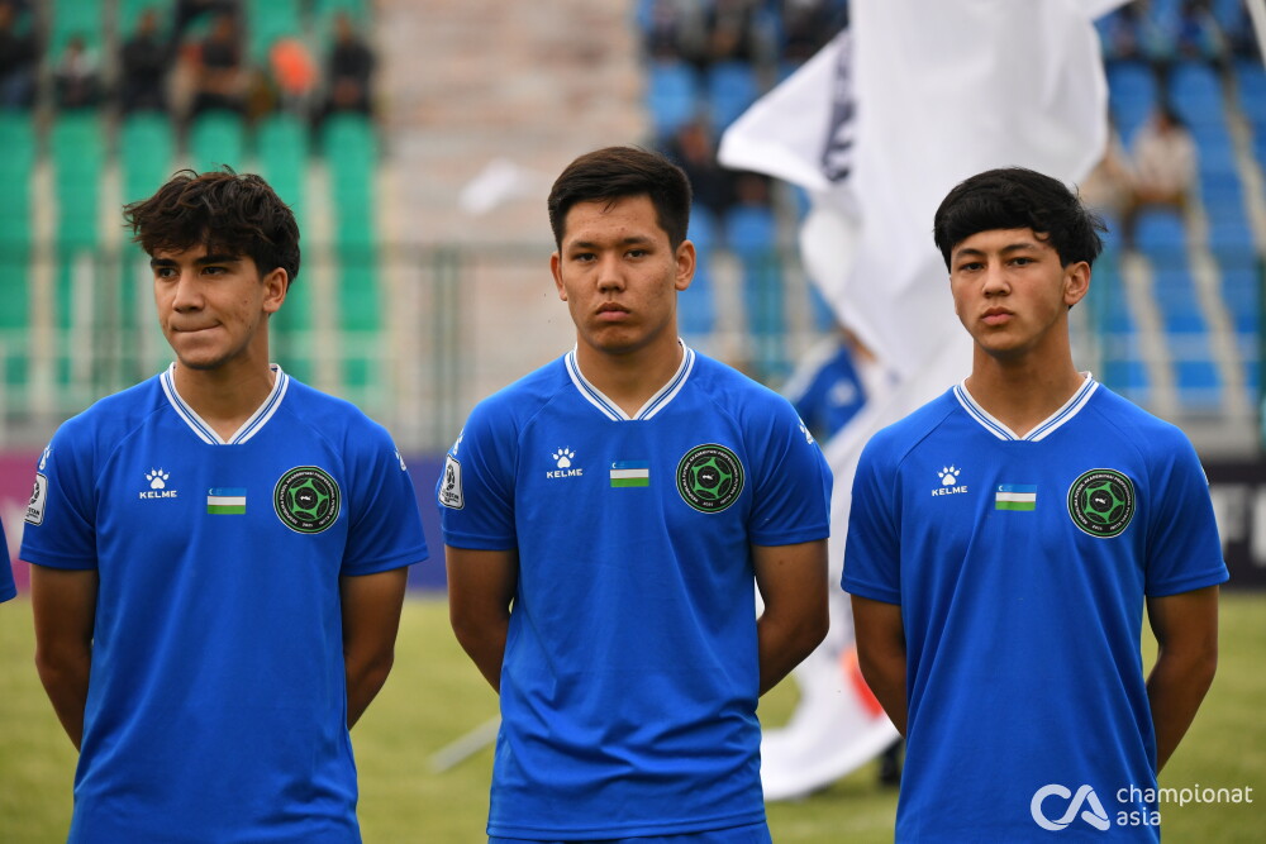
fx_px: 9847
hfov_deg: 7.4
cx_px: 633
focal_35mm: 280
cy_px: 422
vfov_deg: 4.9
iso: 2000
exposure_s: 1/640
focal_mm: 280
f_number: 5.6
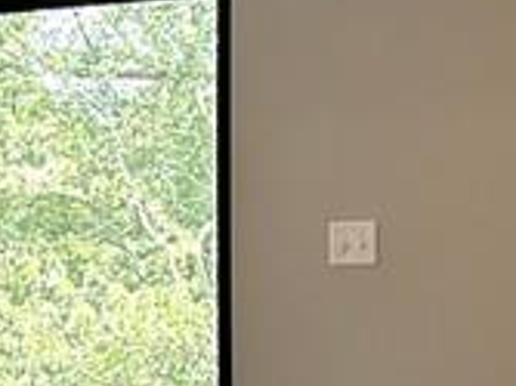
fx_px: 2190
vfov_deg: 10.1
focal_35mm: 147
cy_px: 303
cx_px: -420
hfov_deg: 12.3
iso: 100
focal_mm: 6.86
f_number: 1.78
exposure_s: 1/123
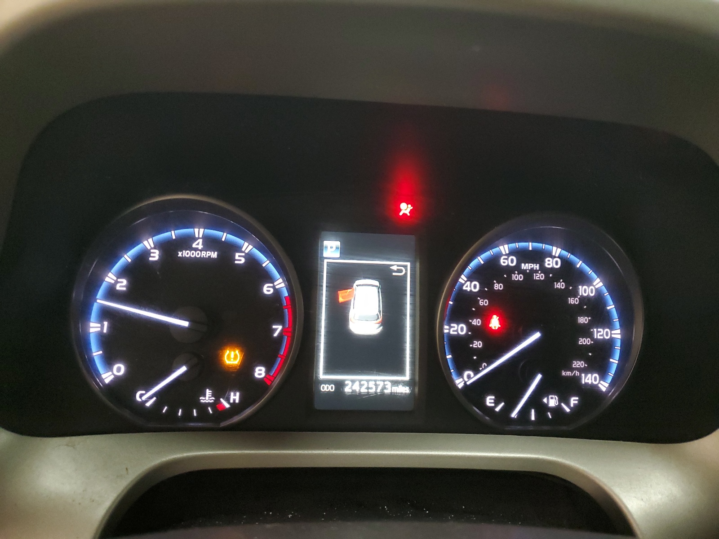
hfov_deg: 67.3
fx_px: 540
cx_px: 360
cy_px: 270
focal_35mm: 26
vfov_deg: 53.1
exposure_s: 1/20
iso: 324
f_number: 1.5
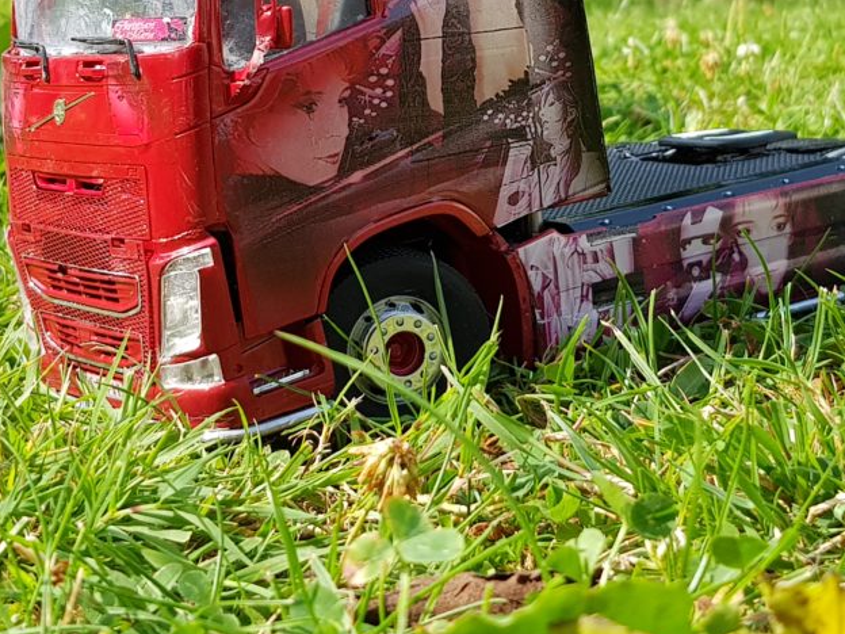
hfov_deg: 38.1
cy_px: 130
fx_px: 1221
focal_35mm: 50
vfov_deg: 28.5
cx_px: 466
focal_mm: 4.2
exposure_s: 1/736
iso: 40
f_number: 1.7
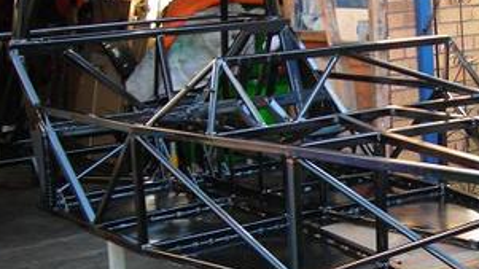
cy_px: 209
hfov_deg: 23.7
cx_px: 407
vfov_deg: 13.7
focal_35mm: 88
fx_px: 1117
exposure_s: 1/30
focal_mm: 6.3
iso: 50
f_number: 3.2
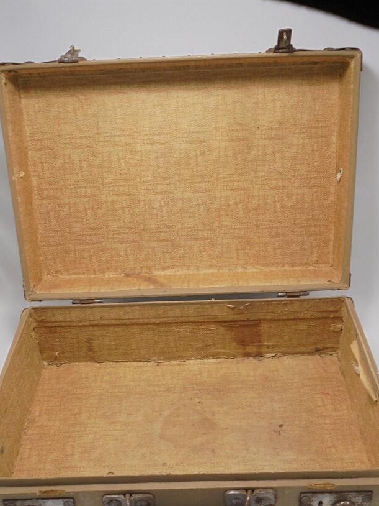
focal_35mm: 42
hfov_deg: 34.4
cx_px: 194
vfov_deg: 44.7
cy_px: 276
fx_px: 613
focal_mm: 6.9
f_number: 4.2
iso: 100
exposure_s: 1/40
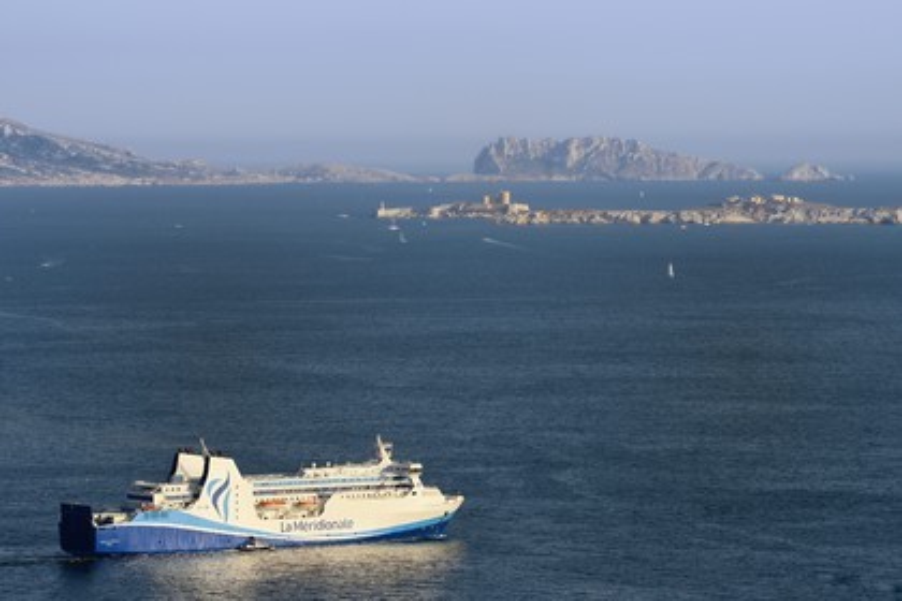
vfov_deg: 6.9
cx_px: 451
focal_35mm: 200
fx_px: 5011
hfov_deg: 10.3
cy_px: 300
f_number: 13
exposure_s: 1/320
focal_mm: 200
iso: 200
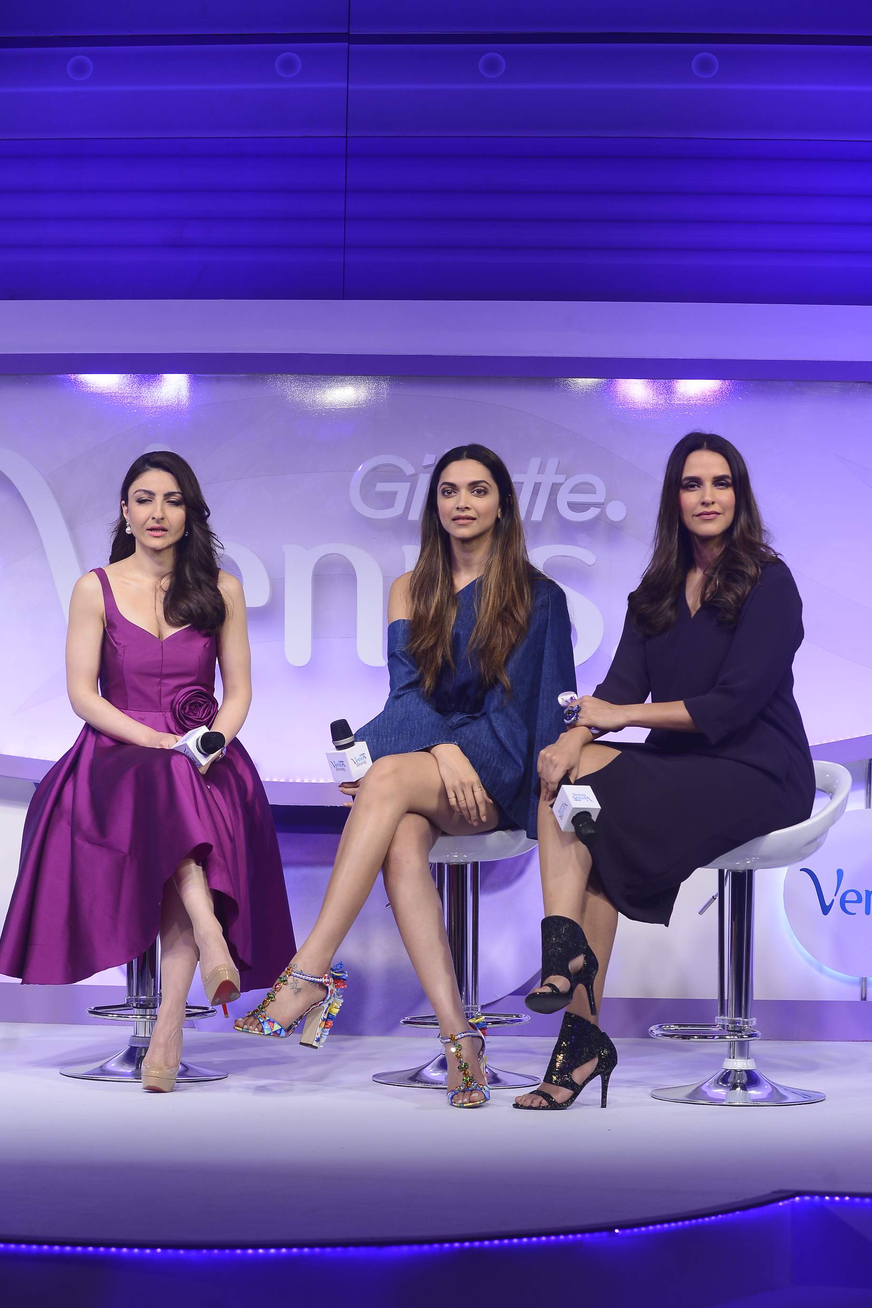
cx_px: 439
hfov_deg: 17.3
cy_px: 655
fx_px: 2870
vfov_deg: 25.7
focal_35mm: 79
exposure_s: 1/250
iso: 640
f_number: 5
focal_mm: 78
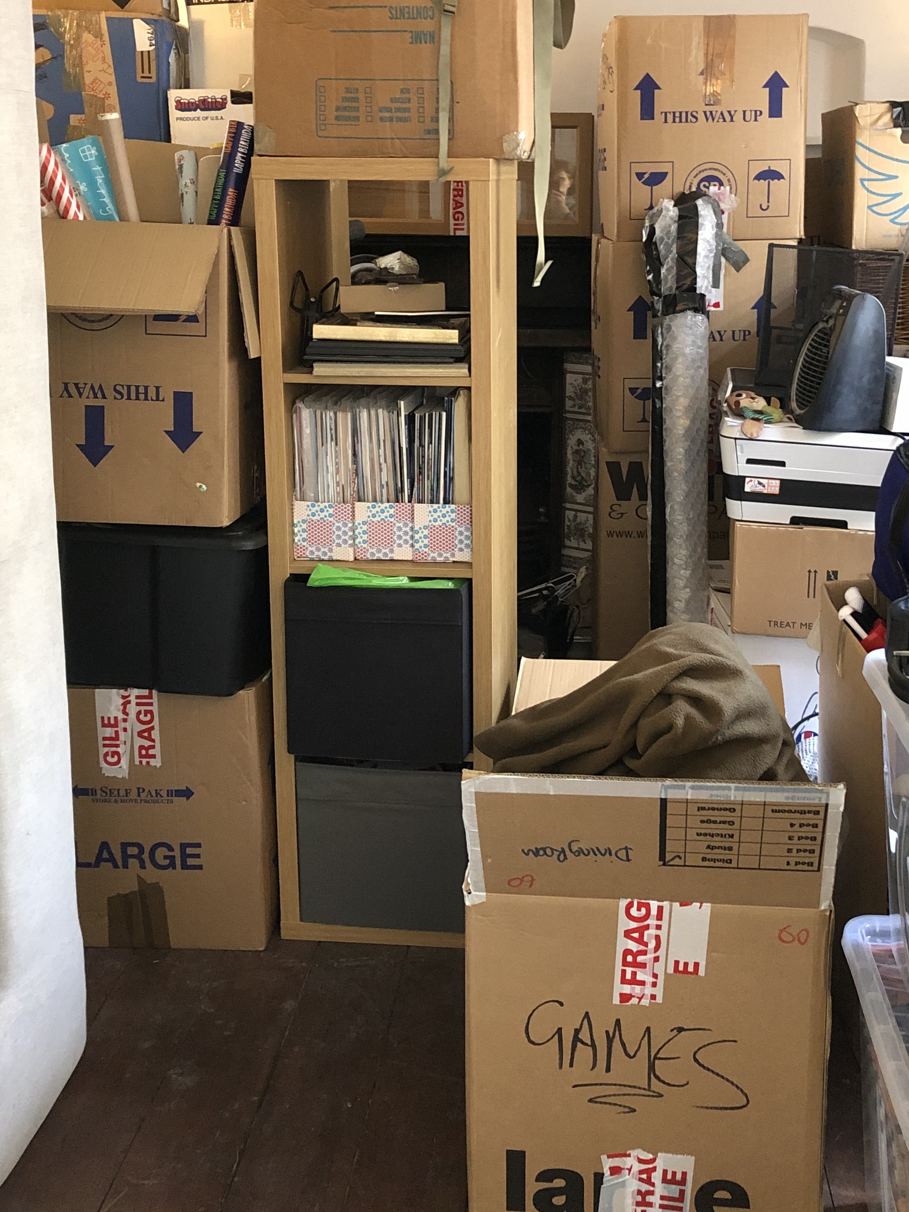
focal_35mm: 39
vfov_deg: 47.5
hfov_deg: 36.7
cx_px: 544
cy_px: 477
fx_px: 1366
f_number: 1.8
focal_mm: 3.99
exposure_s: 1/4
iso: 200
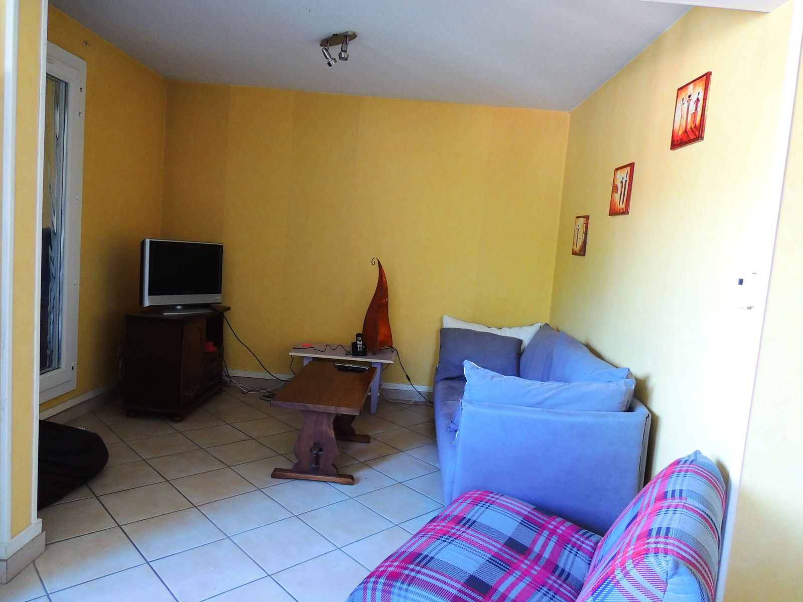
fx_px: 557
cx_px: 402
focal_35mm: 24
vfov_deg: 56.8
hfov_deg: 71.6
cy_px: 301
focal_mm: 4.3
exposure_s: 1/13
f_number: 3
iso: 400
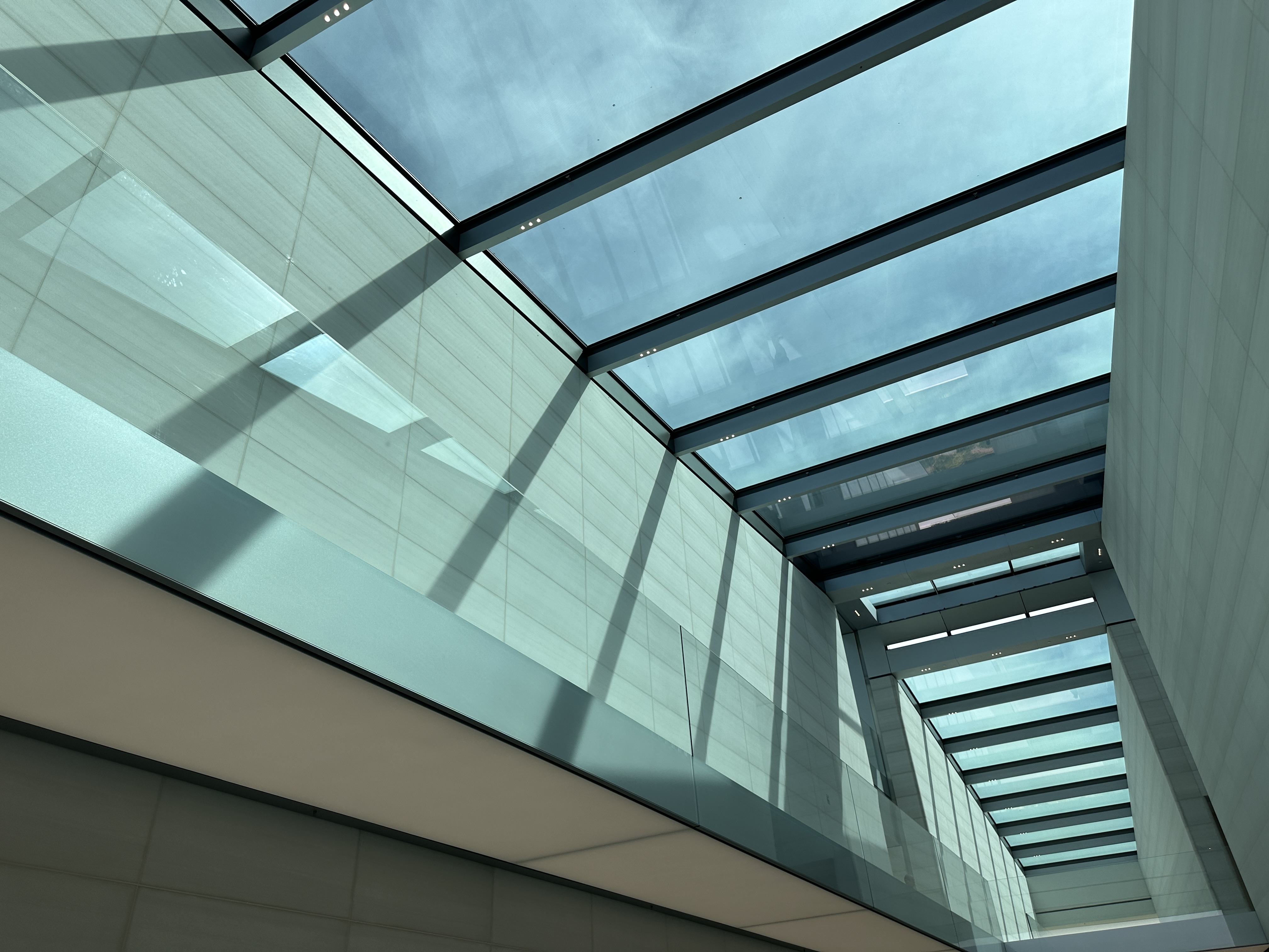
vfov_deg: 56.8
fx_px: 880
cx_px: 634
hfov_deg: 71.6
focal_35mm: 24
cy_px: 476
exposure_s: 1/2155
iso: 80
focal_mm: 6.86
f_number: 1.78
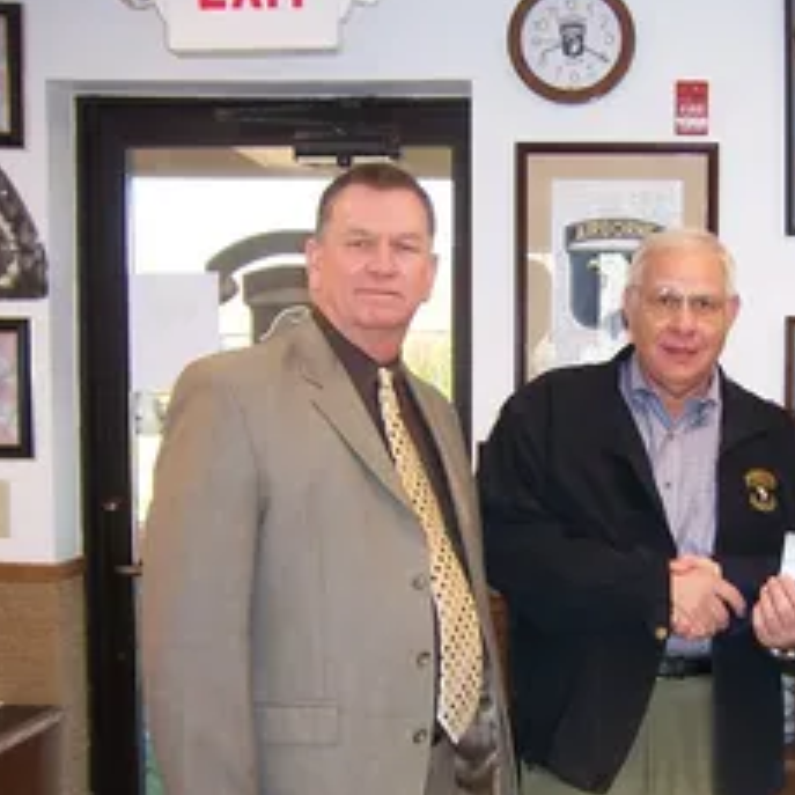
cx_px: 656
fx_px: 1325
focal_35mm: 51
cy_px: 476
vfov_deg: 33.3
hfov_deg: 32.3
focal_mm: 5.5
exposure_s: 1/60
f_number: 2.8
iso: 80
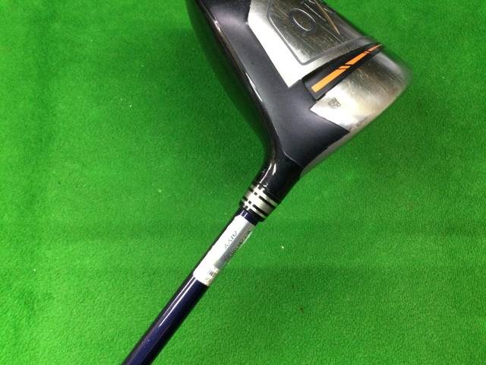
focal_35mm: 31
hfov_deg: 58.4
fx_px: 435
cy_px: 182
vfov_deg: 45.4
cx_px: 243
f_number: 2.4
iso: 160
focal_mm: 3.3
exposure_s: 1/30
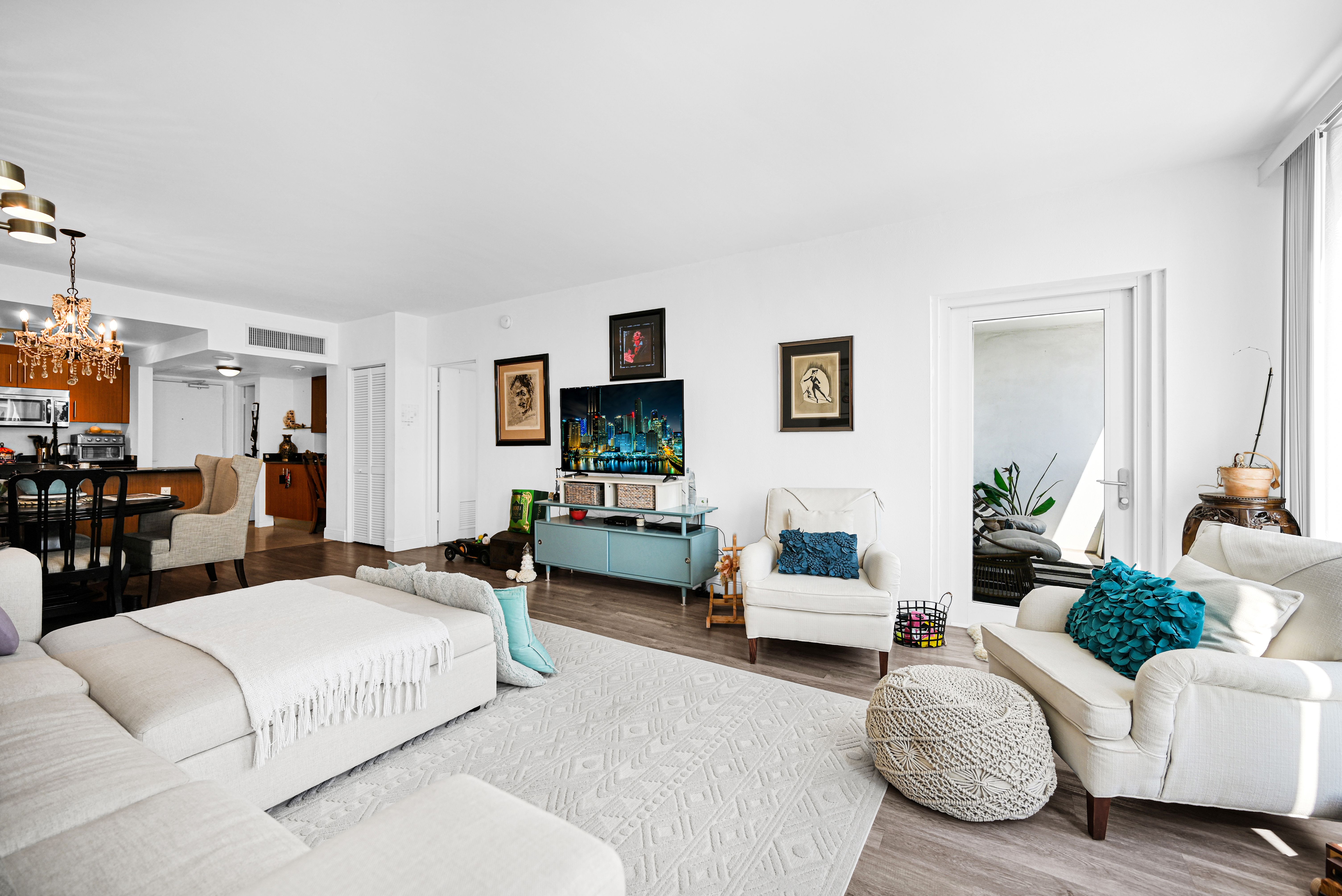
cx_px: 671
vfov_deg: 81.3
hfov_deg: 104.2
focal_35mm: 14
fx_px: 522
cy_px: 448
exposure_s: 1/25
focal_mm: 14
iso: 100
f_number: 4
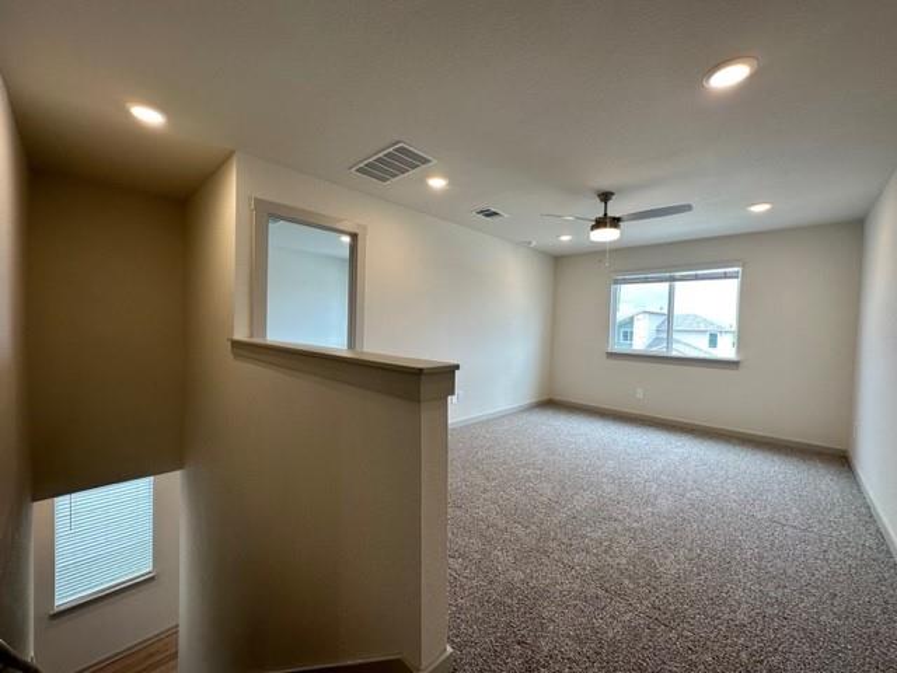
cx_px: 448
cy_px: 336
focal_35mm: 14
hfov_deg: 102.1
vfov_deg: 85.7
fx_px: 363
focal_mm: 2.22
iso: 125
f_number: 2.2
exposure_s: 1/120
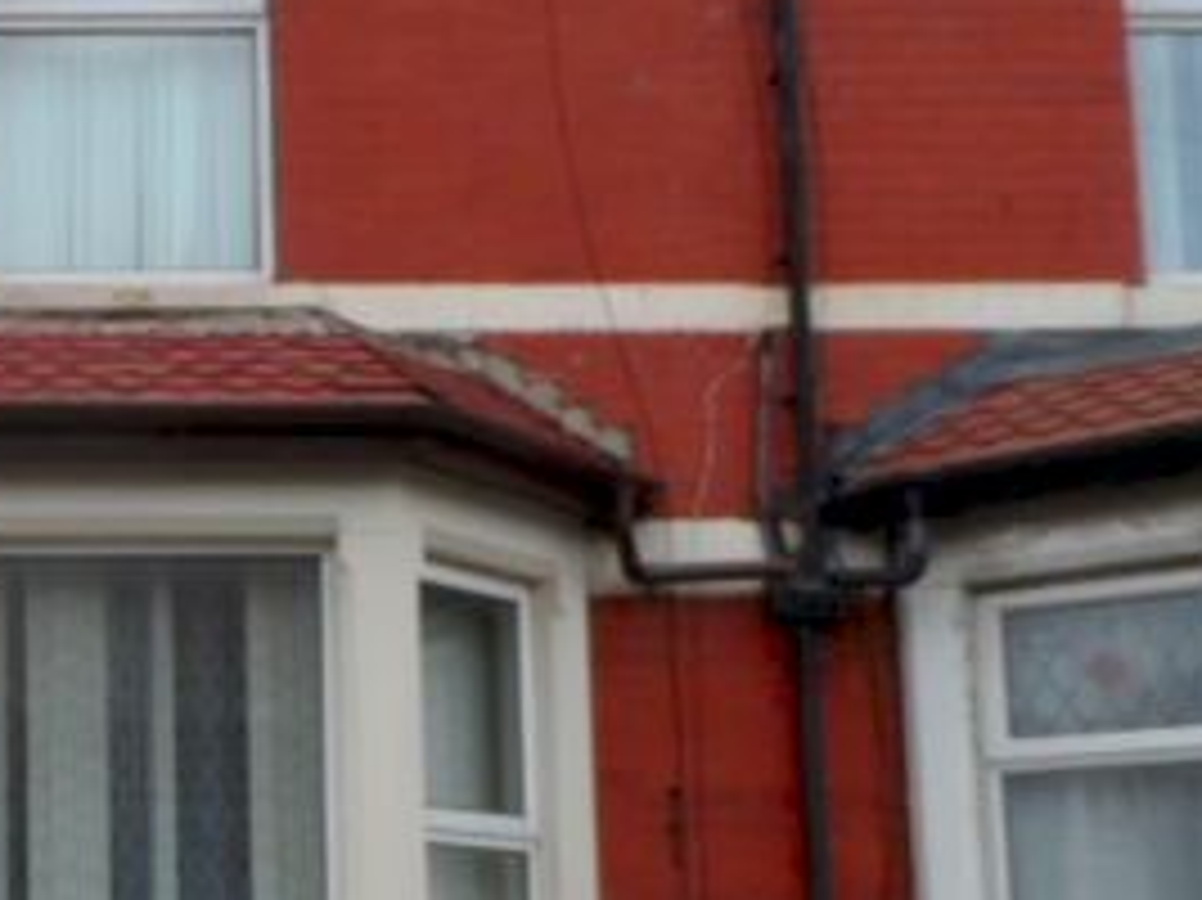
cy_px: 655
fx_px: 2187
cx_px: -77
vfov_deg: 23.1
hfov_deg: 28.3
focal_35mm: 63
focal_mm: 4
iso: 80
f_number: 3.2
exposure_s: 1/350
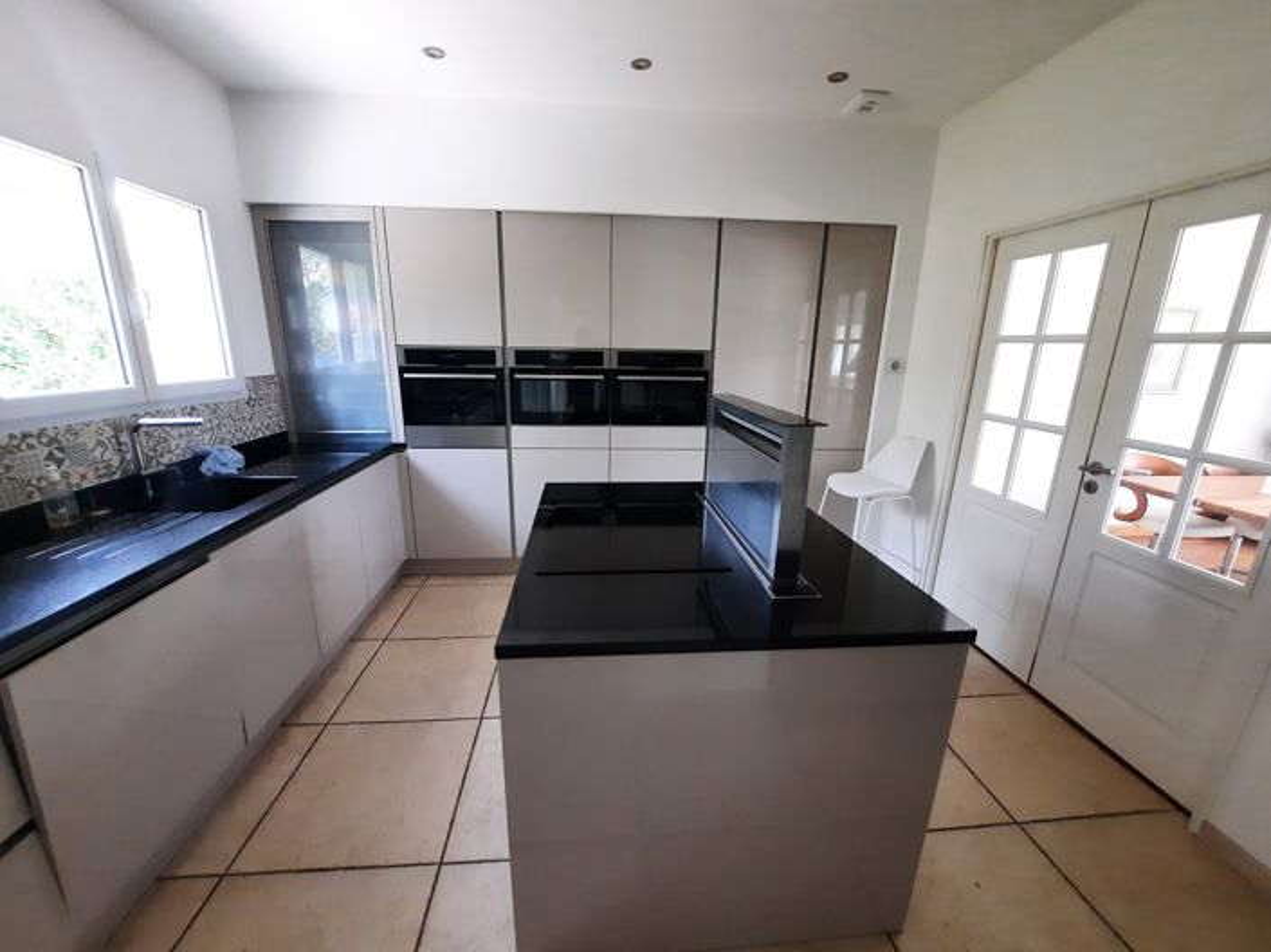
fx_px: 477
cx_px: 636
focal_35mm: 13
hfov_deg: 106.2
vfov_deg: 89.9
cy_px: 476
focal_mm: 1.74
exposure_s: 1/50
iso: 200
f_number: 2.2
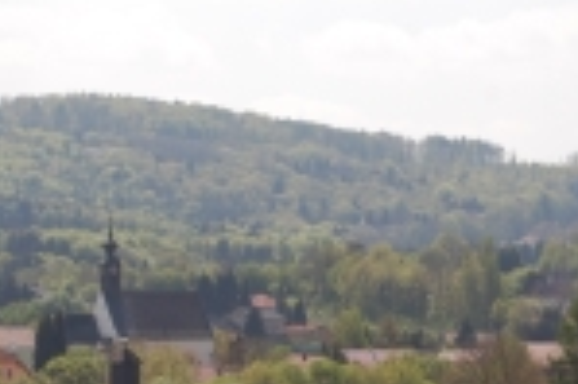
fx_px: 3224
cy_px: 231
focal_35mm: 201
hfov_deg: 10.2
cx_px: 275
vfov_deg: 6.8
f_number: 9
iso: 200
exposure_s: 1/500
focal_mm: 50
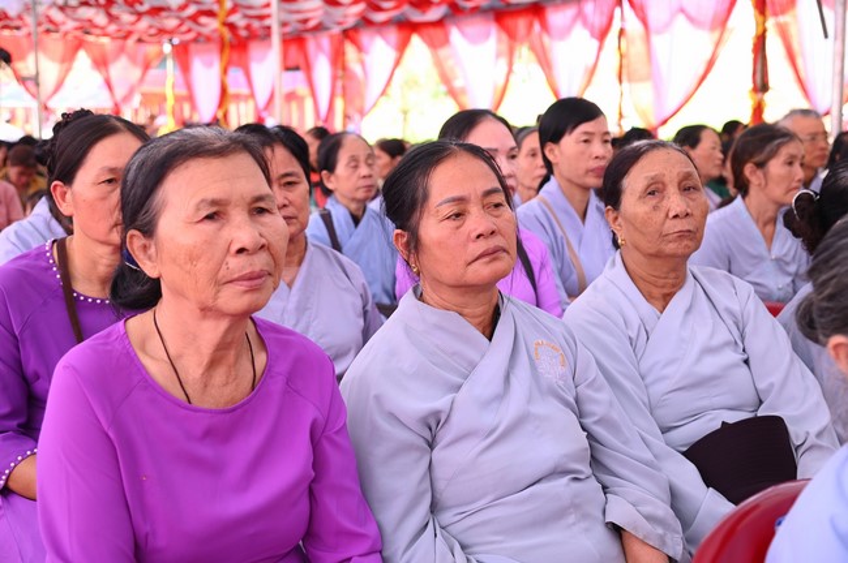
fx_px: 1130
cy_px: 282
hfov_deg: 41.2
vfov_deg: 28.0
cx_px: 424
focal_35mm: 48
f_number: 4.5
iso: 1250
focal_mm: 48
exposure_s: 1/250
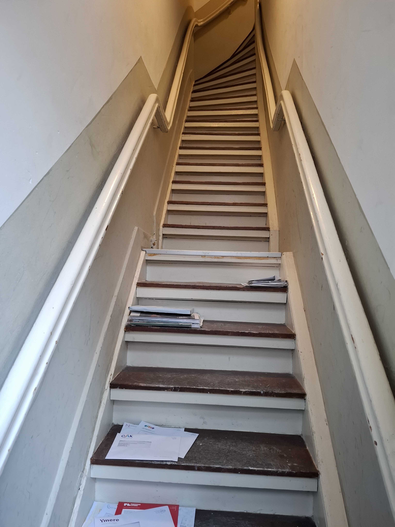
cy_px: 264
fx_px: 350
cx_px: 198
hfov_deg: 58.9
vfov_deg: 73.9
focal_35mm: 23
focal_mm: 5.54
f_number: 1.8
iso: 320
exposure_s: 1/50
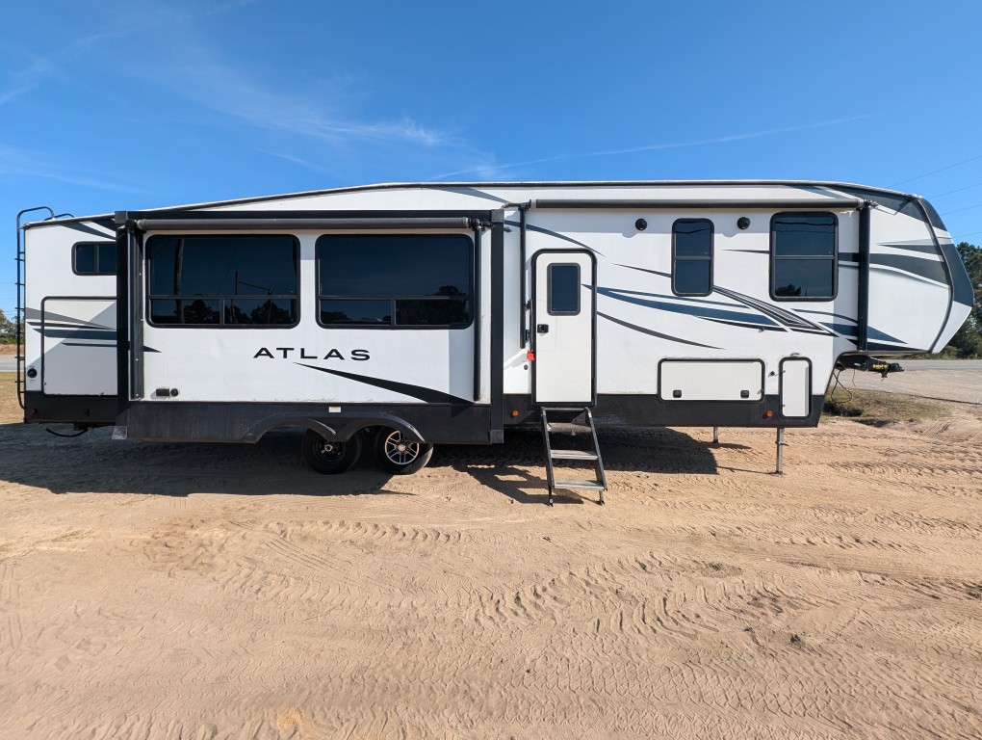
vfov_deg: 90.1
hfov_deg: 106.1
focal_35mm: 13
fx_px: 369
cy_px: 370
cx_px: 491
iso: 48
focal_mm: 1.95
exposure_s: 1/1357
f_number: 2.2
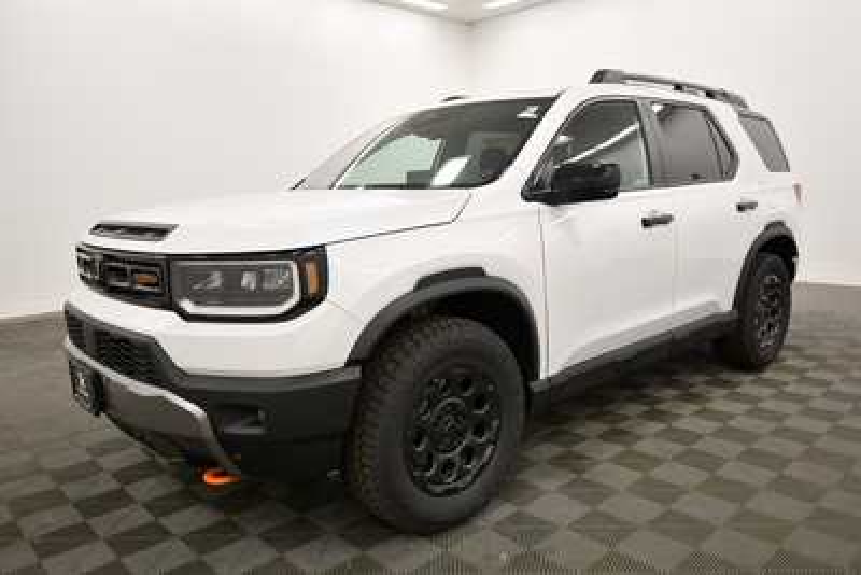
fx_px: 598
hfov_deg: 71.5
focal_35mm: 25
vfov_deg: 51.3
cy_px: 288
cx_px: 430
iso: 800
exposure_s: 1/160
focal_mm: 17
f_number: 5.3
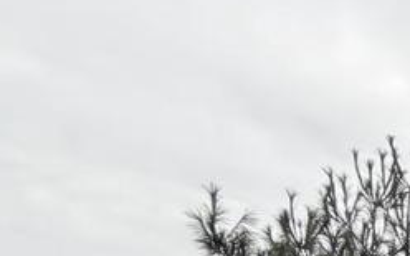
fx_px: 961
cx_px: 1071
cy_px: 606
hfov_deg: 13.6
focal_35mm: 86
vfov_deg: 12.2
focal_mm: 2.22
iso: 40
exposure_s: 1/224
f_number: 2.2
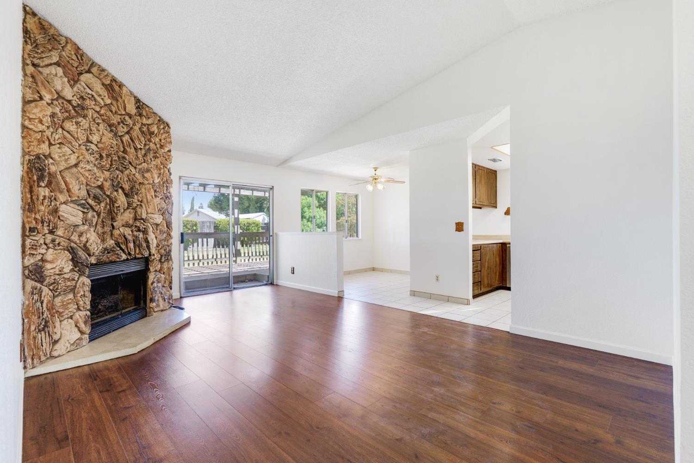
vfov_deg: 70.4
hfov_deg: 93.3
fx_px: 328
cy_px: 232
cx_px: 347
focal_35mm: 17
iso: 200
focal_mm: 11.5
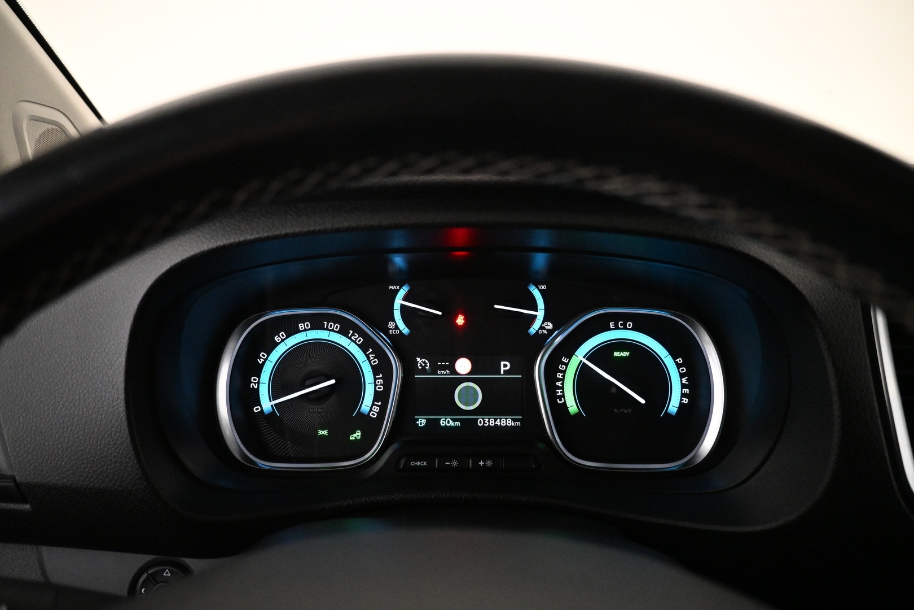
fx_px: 609
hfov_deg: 73.7
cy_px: 305
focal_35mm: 24
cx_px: 457
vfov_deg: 53.1
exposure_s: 1/100
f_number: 3.5
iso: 4000
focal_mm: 16
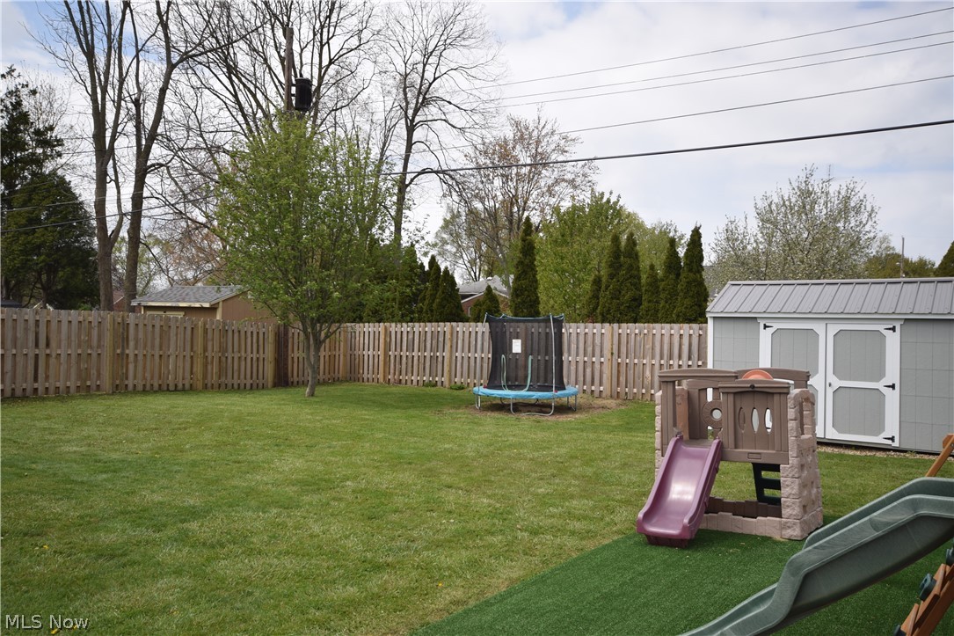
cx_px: 477
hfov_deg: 64.6
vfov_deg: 45.7
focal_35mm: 28
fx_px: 755
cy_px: 318
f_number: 7.1
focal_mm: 19
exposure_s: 1/200
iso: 100
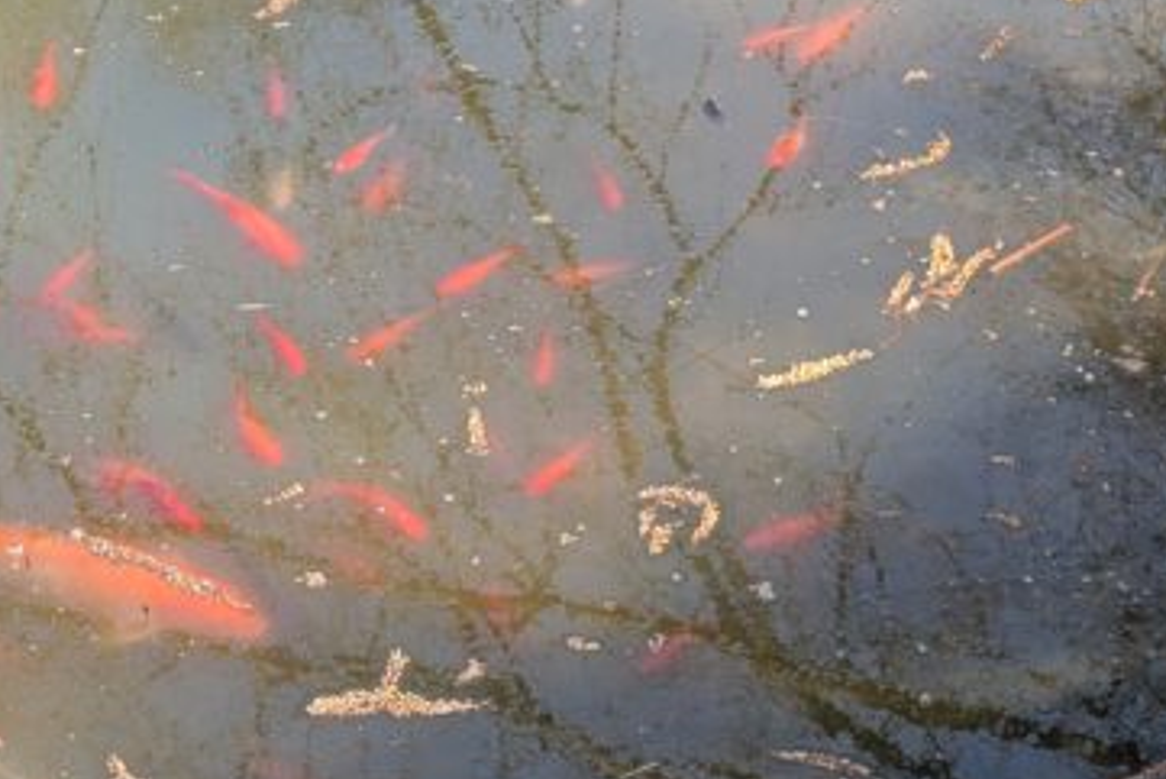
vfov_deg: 13.8
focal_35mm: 99
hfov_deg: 20.4
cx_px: 223
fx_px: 3208
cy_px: 632
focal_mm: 6.9
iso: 25
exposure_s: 1/183
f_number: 1.68
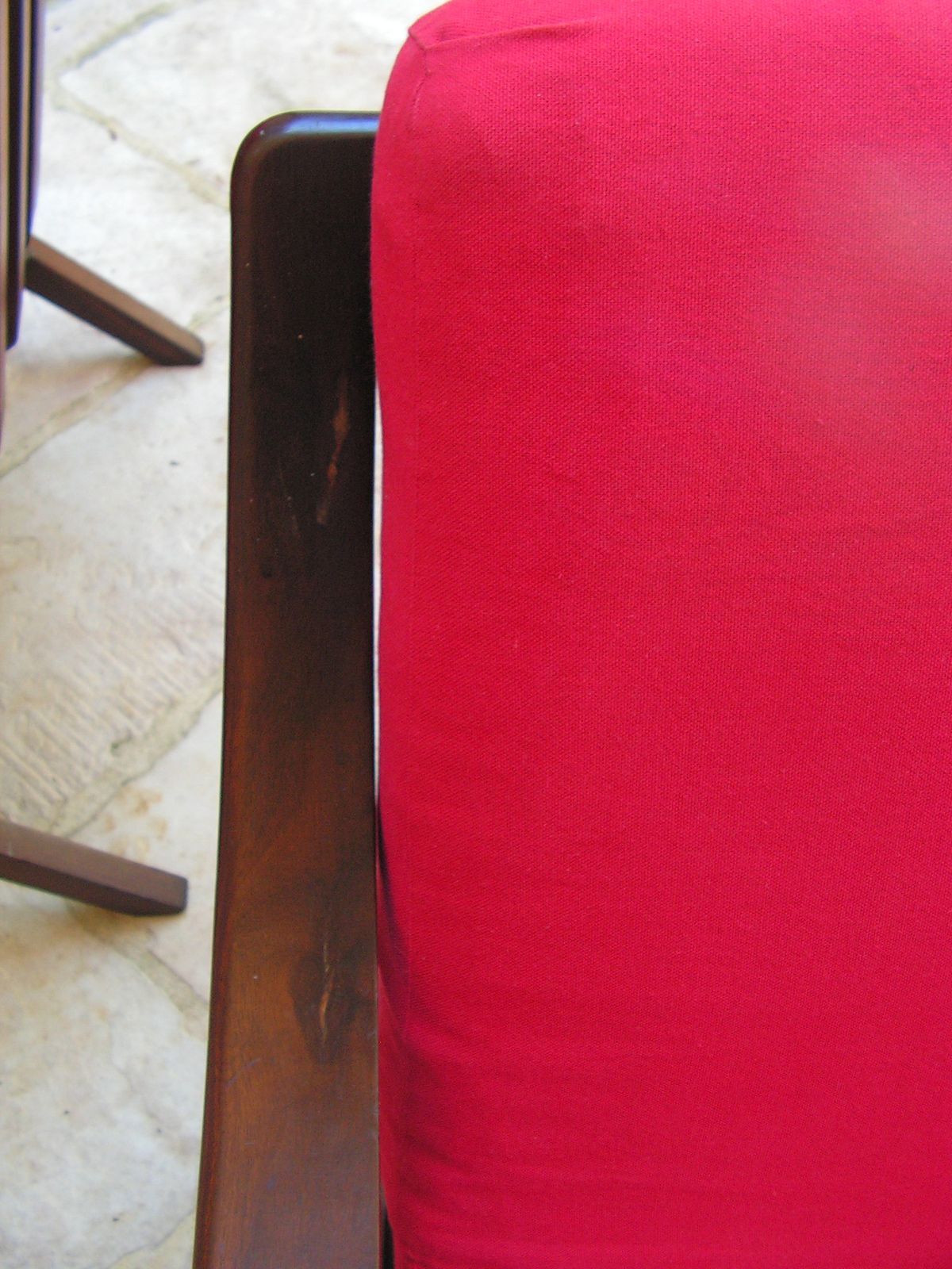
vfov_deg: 51.4
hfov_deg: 39.7
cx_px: 476
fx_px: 1320
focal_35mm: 36
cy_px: 634
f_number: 3.2
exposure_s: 1/40
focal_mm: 6
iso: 125
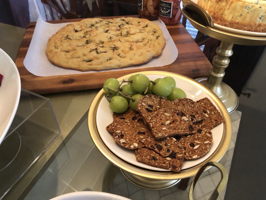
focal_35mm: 28
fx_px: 215
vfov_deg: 49.7
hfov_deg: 63.4
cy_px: 100
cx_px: 133
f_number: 1.8
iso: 80
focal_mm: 4
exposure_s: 1/15
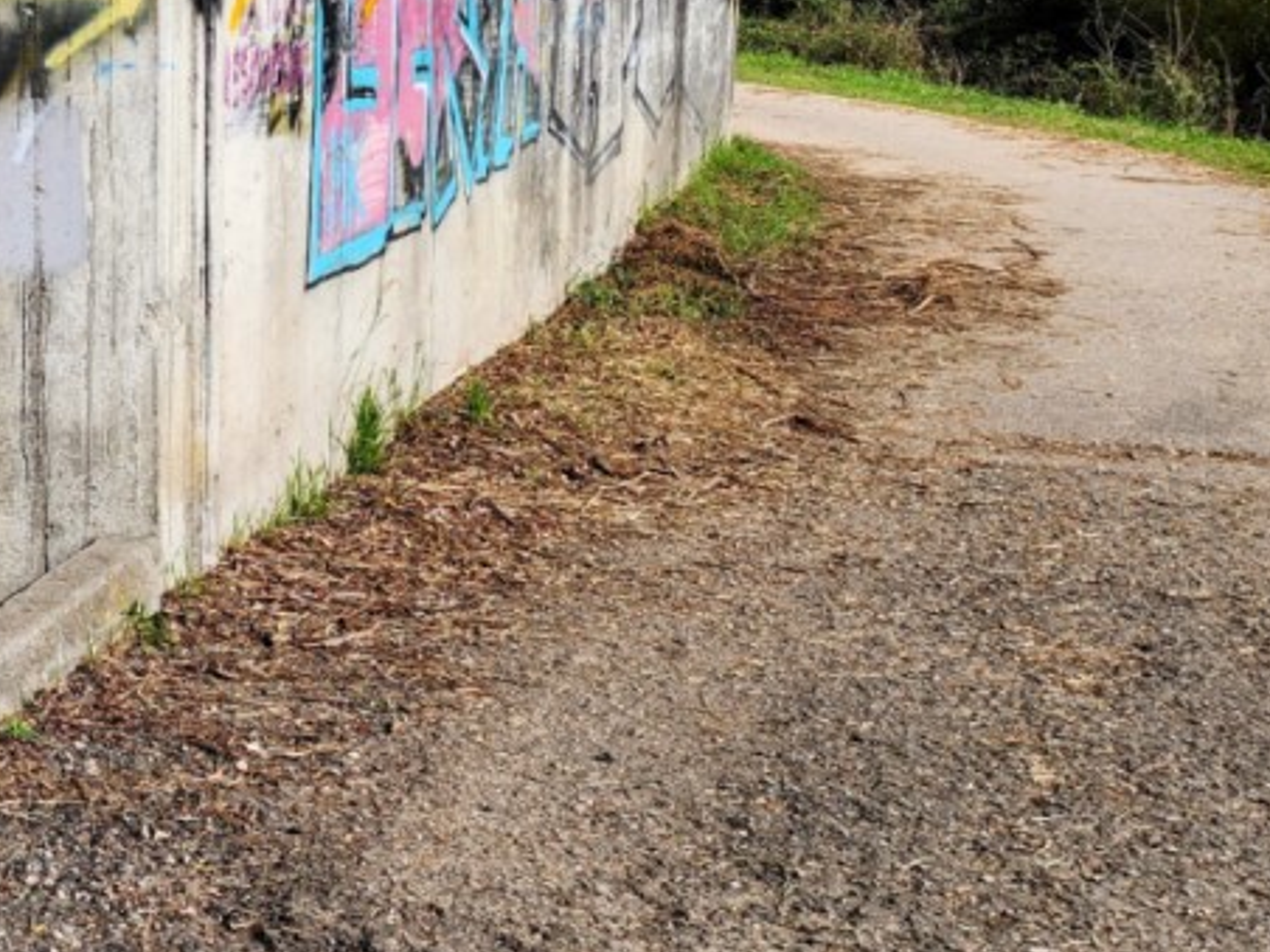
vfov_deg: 23.6
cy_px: 166
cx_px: -292
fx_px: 2238
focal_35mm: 61
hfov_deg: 27.5
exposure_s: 1/1005
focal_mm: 6.4
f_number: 1.8
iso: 12
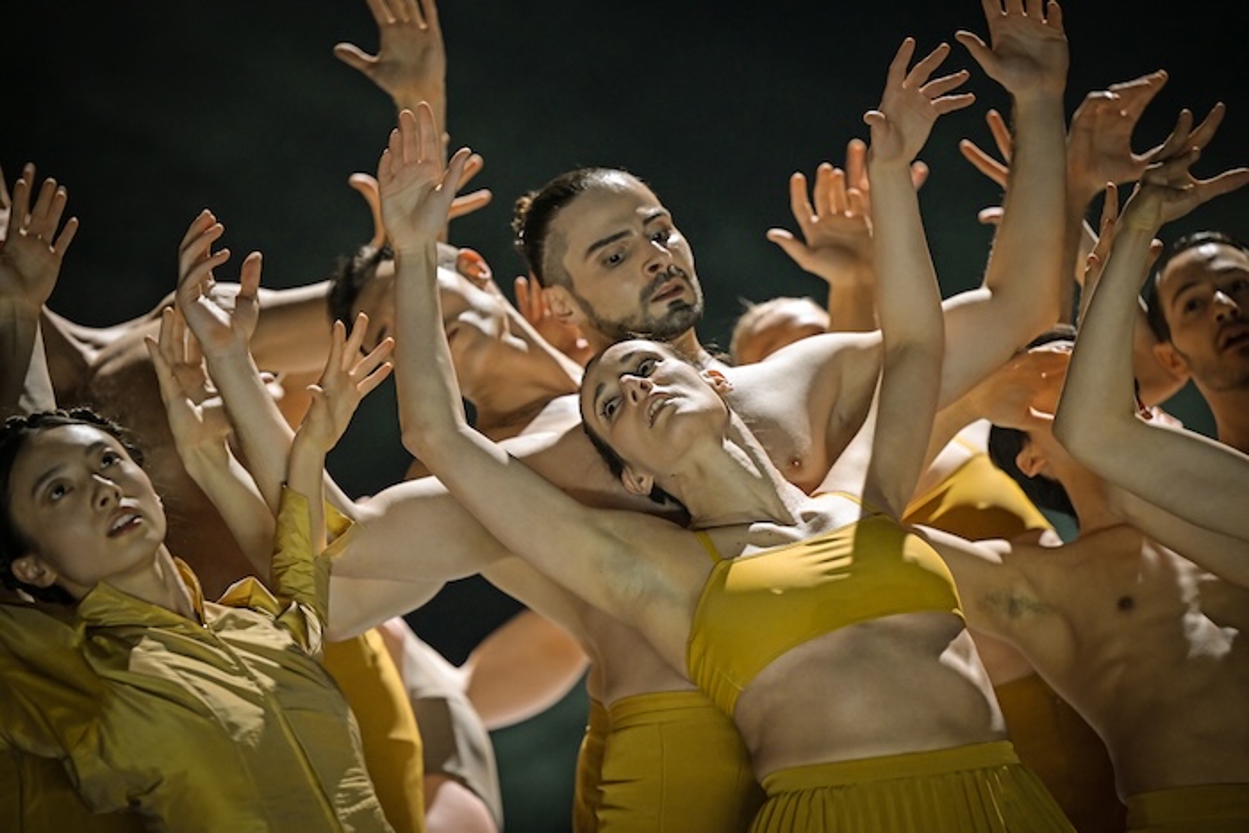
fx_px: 5205
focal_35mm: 150
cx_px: 624
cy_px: 416
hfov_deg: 13.7
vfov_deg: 9.2
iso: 3200
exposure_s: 1/200
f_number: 2.8
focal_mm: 150
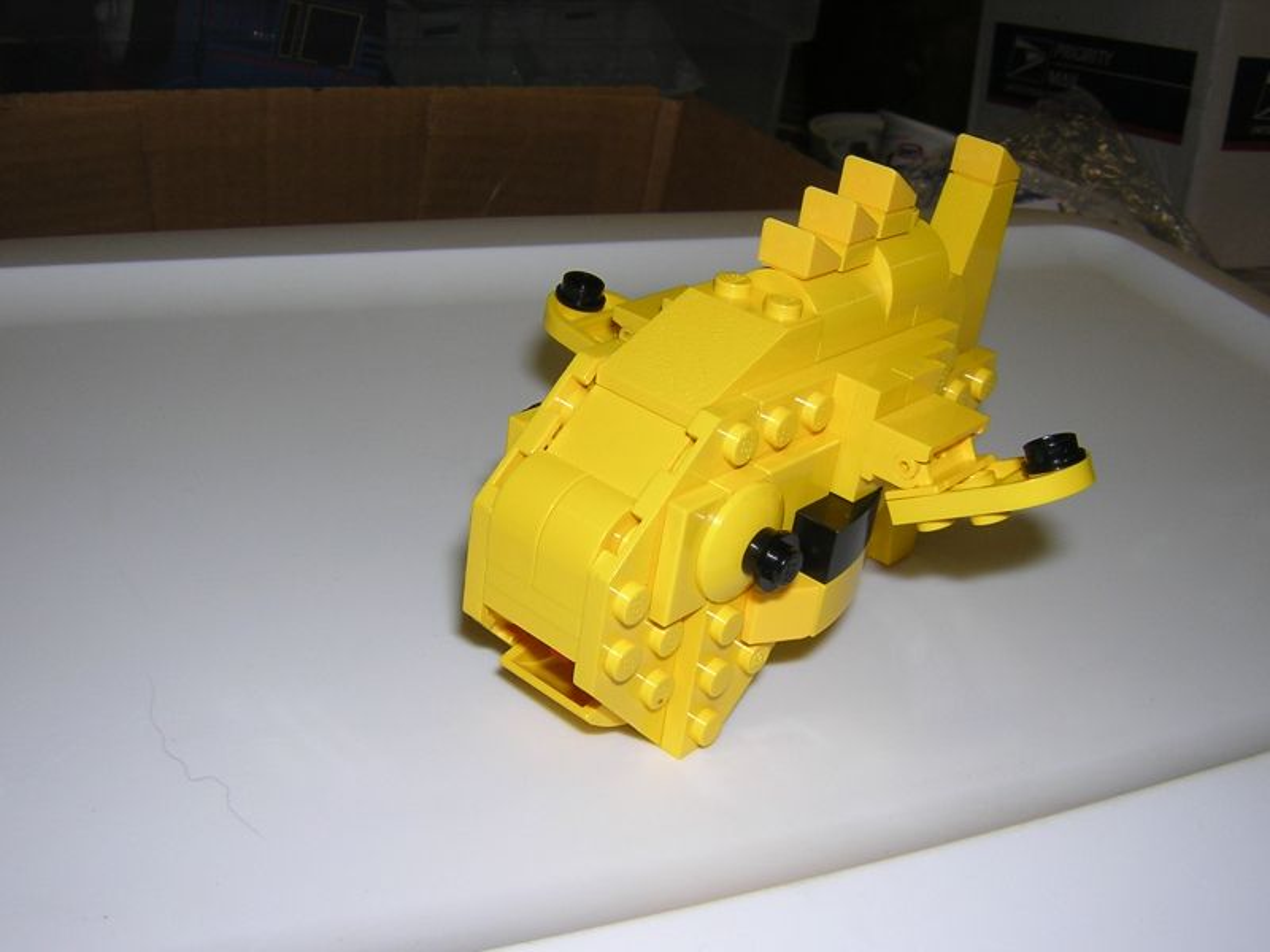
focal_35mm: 36
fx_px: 1321
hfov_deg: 51.4
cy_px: 476
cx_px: 635
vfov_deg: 39.7
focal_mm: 4.7
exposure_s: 1/60.1
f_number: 5.2
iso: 100
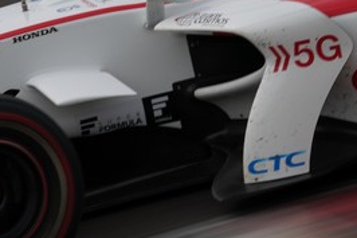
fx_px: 12229
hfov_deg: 1.7
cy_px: 59
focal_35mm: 1234
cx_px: 102
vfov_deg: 1.1
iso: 100
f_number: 16
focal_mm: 456
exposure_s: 1/125
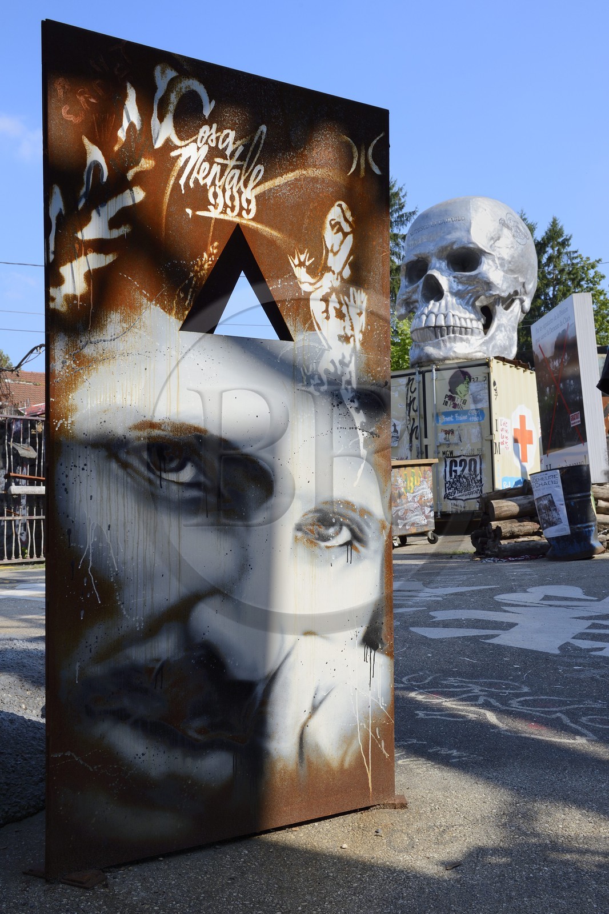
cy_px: 457
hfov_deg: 37.8
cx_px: 304
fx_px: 888
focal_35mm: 35
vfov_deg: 54.4
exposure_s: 1/200
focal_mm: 35
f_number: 11
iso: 200
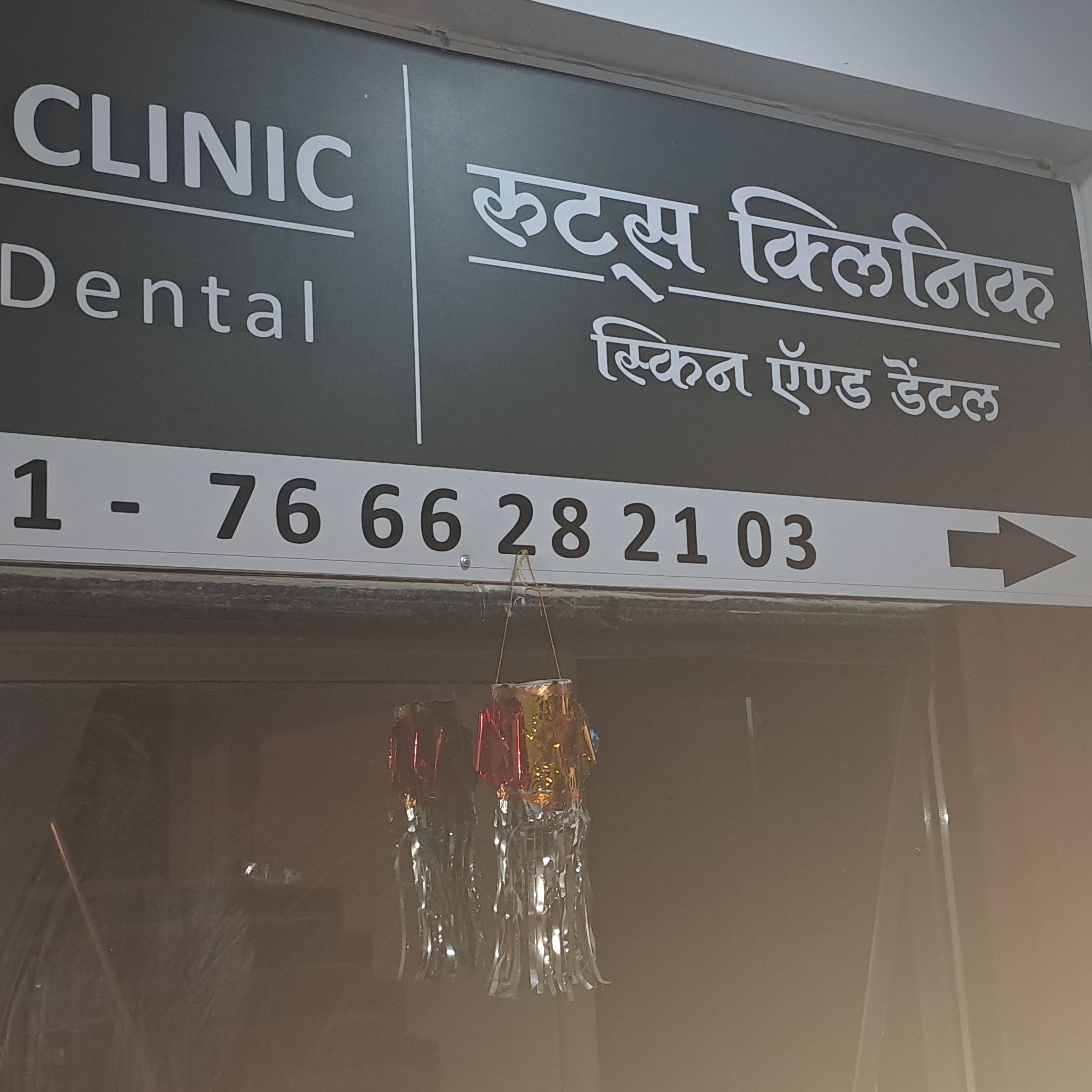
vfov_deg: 39.2
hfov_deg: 39.2
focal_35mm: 43
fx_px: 1535
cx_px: 516
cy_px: 533
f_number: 1.8
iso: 125
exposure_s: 1/50
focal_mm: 4.65
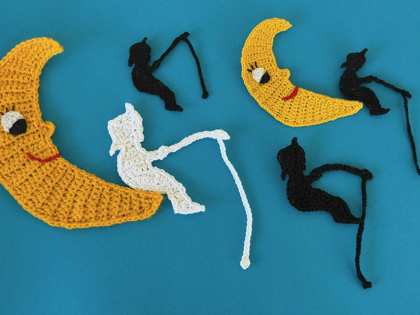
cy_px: 145
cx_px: 197
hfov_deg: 36.2
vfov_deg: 27.5
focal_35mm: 53
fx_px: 643
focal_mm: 6.8
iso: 50
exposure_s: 1/121
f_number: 1.8
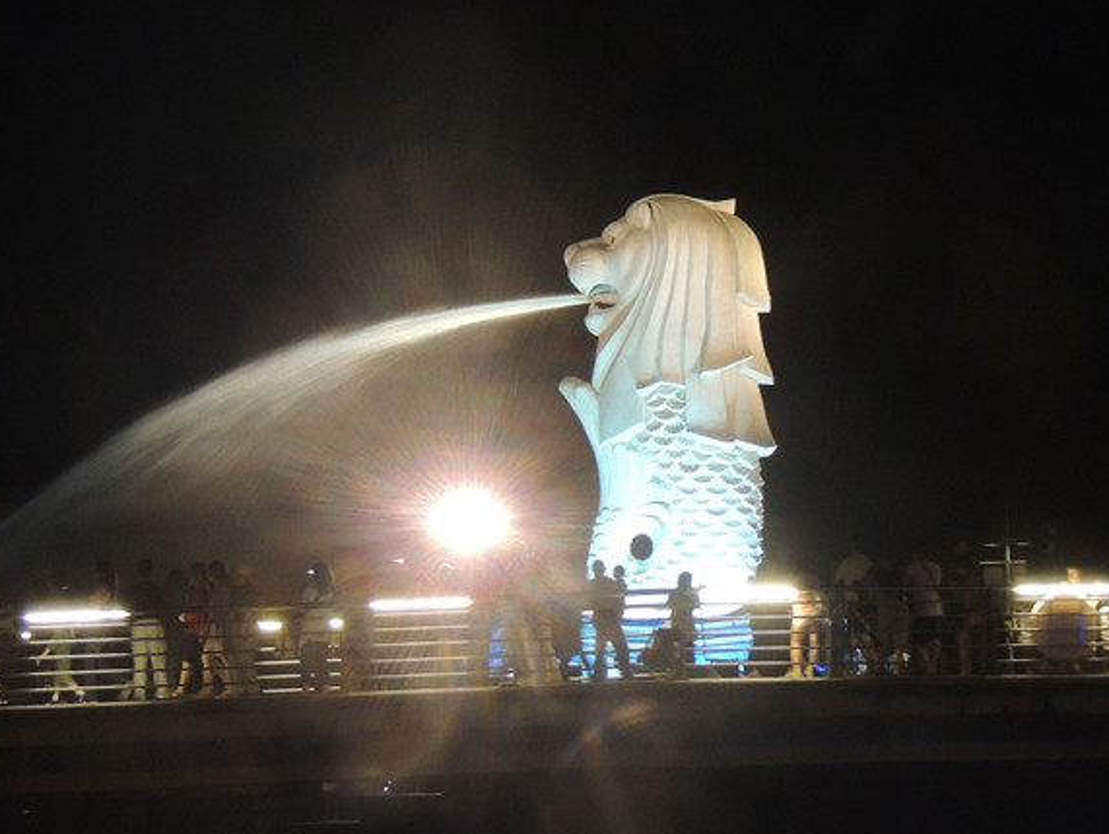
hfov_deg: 13.4
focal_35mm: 147
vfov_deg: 10.1
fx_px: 4712
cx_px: 756
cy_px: 451
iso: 800
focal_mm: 18.7
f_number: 4.2
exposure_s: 1/13
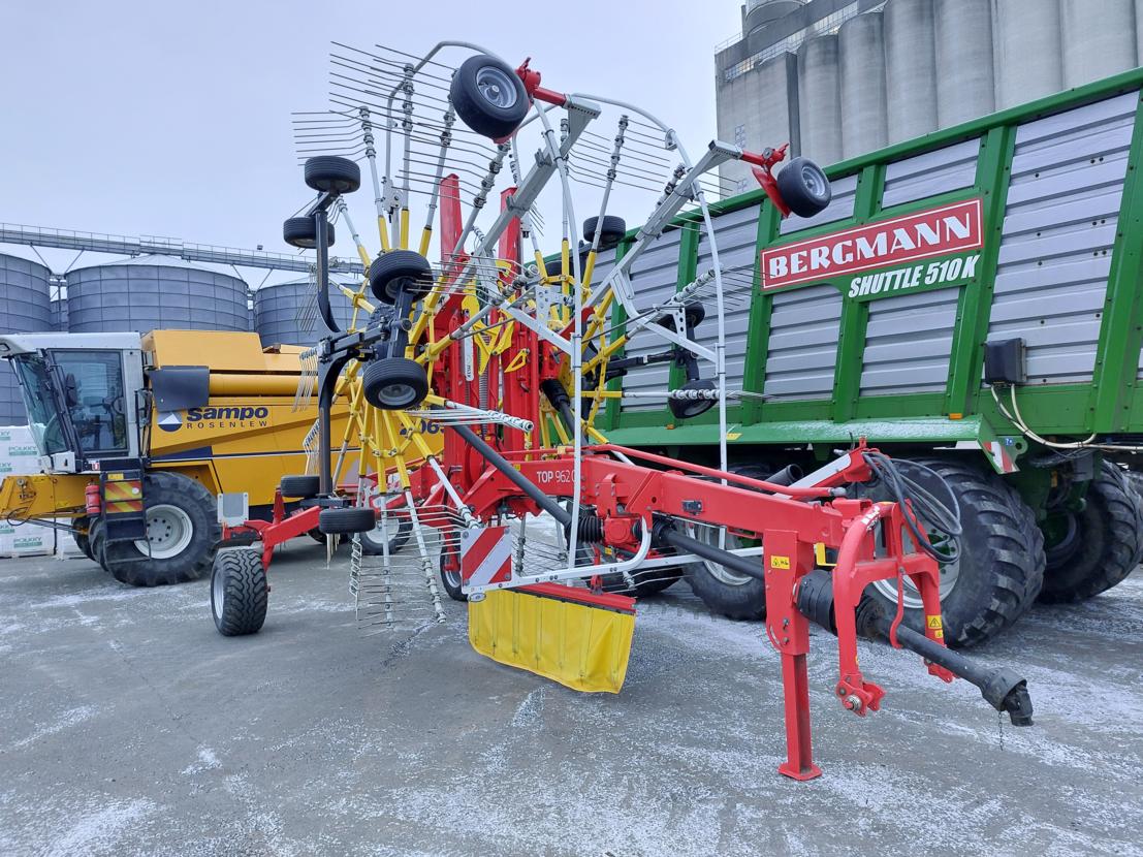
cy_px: 428
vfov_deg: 54.9
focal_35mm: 25
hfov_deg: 69.4
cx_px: 572
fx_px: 825
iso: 125
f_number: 1.8
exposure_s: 1/50
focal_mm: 5.23
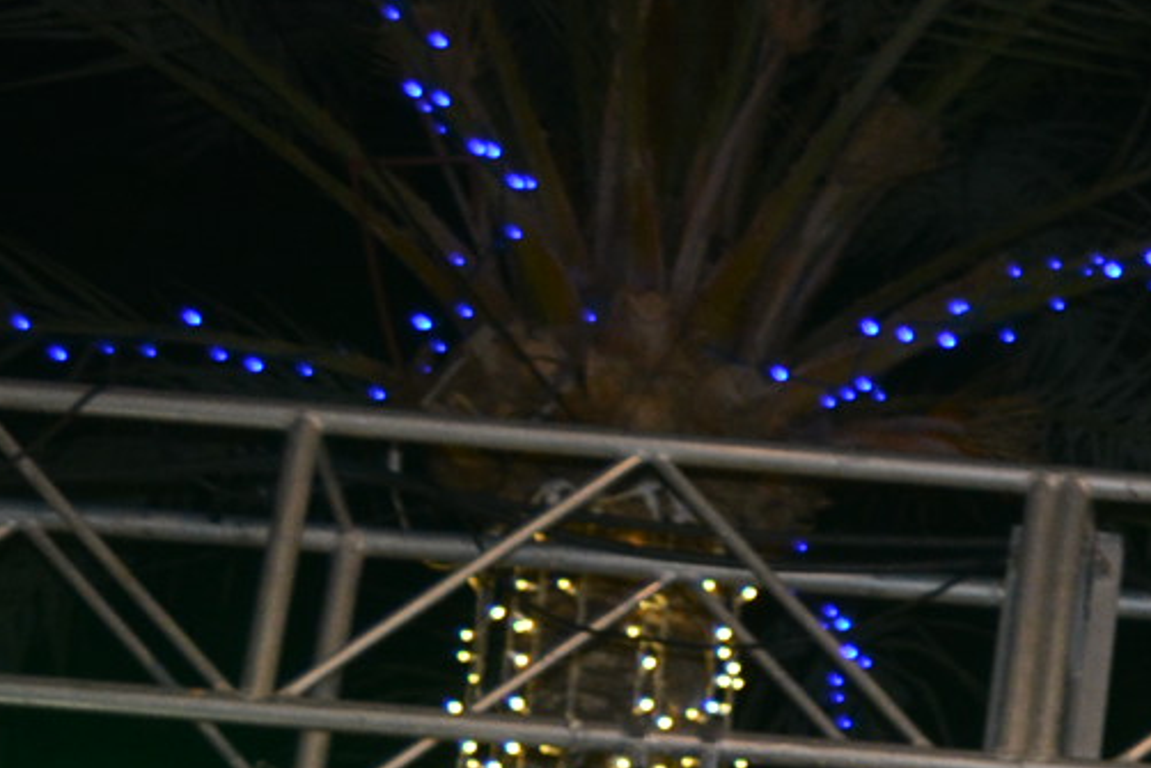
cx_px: 2440
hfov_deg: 11.3
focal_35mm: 161
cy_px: 2045
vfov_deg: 7.7
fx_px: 5149
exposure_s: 1/80
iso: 400
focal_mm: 18
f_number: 4
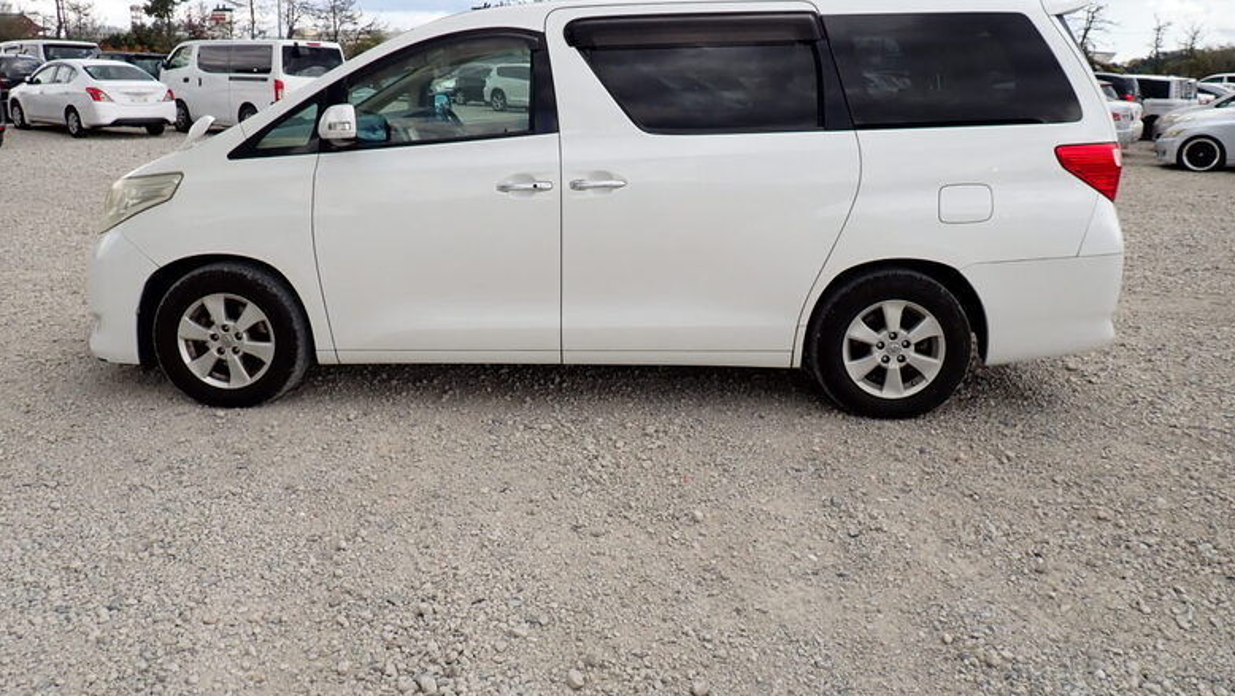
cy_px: 261
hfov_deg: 67.9
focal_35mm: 28
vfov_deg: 41.2
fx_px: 917
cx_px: 606
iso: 100
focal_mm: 4.5
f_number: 2.8
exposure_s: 1/640
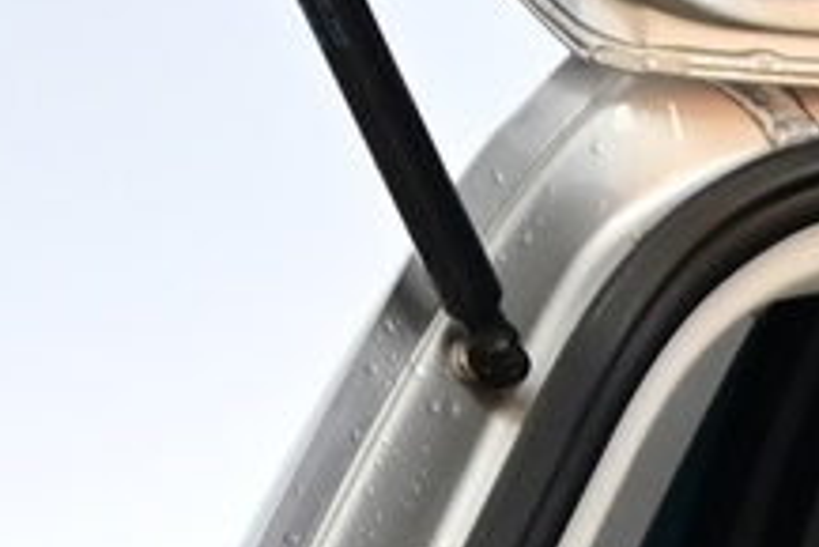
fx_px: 5343
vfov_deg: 5.4
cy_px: 1754
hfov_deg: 8.0
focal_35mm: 235
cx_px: 2012
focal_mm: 21
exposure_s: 1/30
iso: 640
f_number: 4
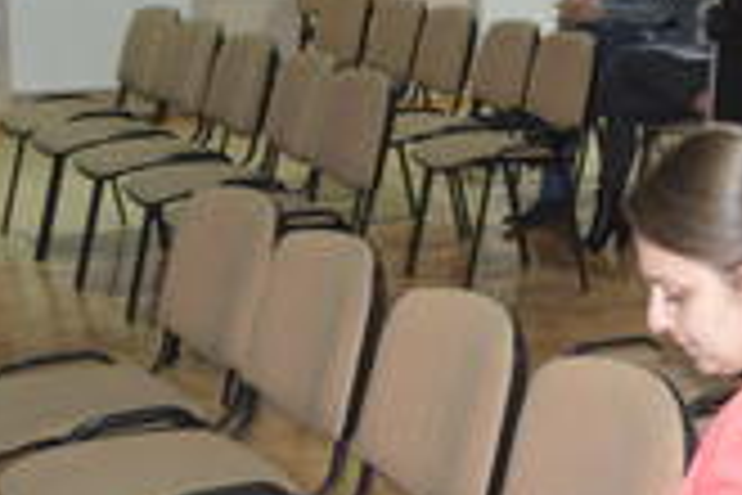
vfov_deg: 13.7
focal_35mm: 99
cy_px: 88
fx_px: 2040
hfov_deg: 17.9
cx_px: 1183
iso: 1800
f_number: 3.5
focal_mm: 18
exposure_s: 1/60
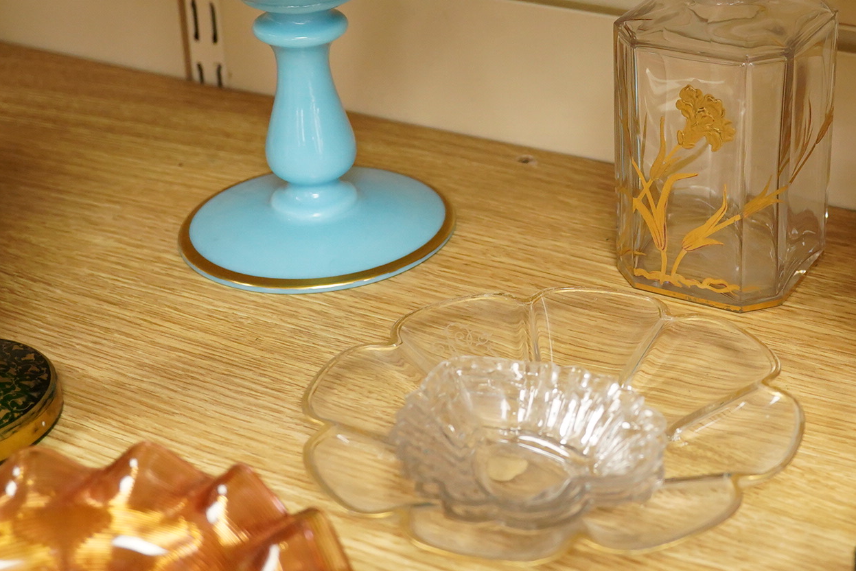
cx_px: 600
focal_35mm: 71
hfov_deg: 28.2
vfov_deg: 19.1
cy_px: 198
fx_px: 1689
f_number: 6.3
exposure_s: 1/160
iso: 2500
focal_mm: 30
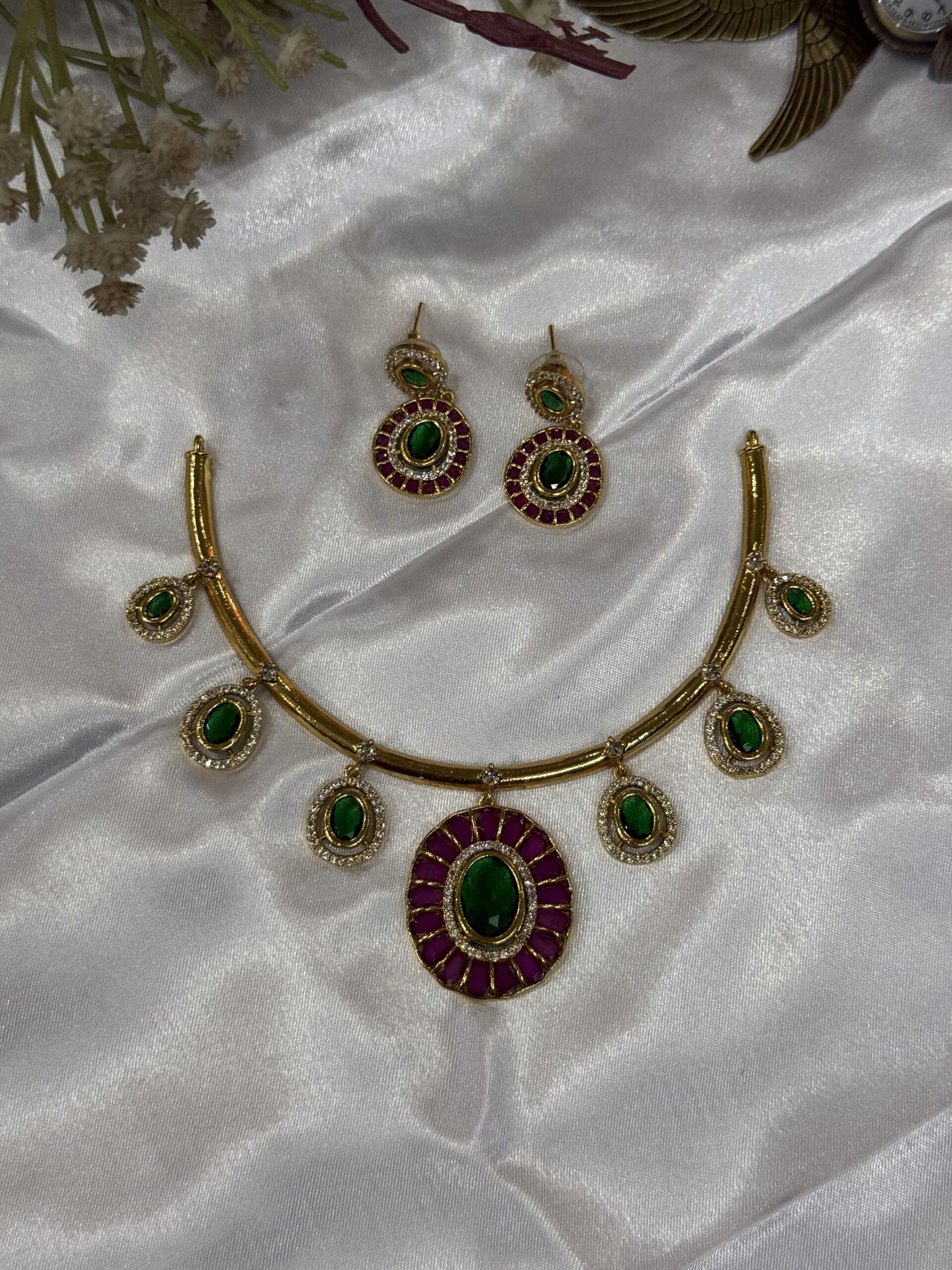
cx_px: 476
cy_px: 635
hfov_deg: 30.3
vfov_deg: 39.7
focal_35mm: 48
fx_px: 1760
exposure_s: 1/50
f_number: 1.78
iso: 64
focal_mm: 6.76
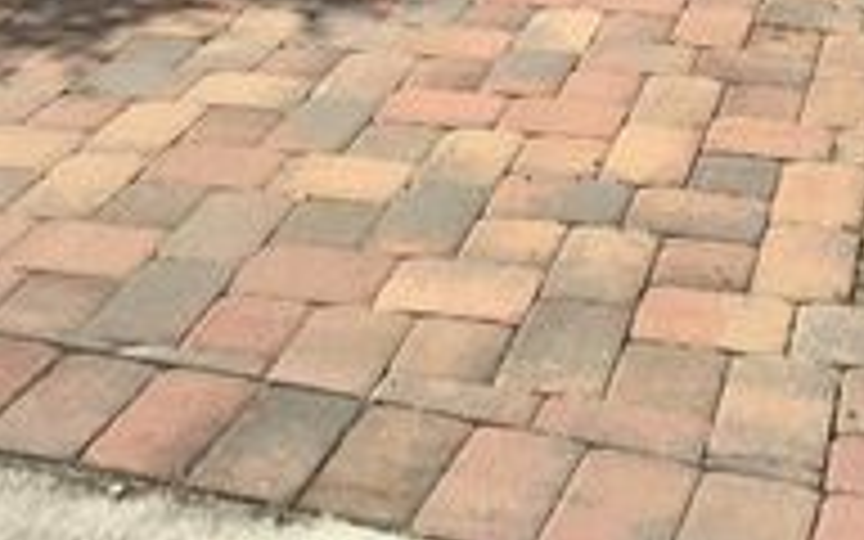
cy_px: -691
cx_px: 684
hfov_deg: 19.3
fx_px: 2520
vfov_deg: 10.7
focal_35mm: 107
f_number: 2.2
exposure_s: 1/1748
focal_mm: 4.15
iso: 25
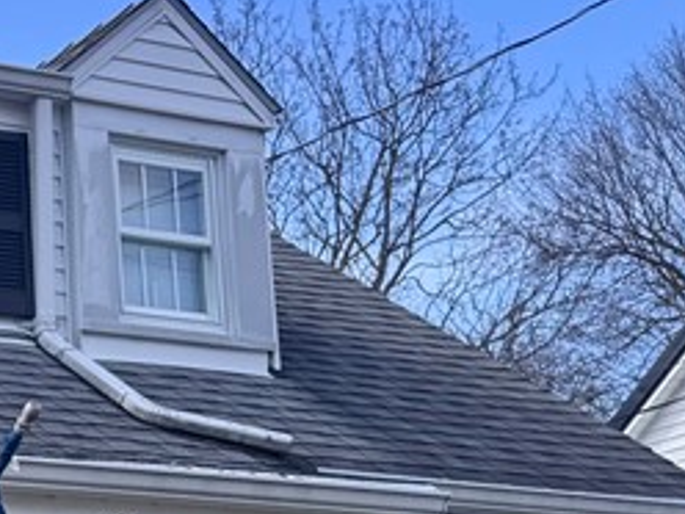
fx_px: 1959
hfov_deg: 16.7
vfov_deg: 14.0
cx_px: -519
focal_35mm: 99
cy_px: 771
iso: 80
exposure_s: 1/1524
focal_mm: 6.76
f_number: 1.78
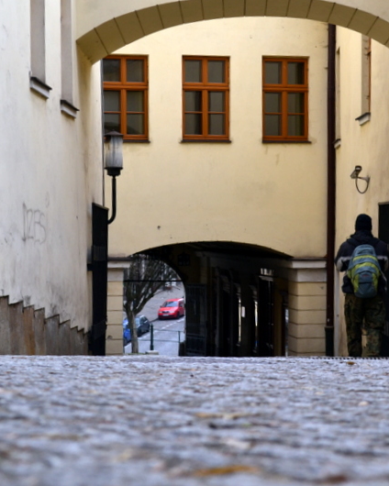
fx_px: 1377
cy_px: 242
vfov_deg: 20.0
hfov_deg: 16.1
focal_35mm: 96
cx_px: 233
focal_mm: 45
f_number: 9
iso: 400
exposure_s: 1/160
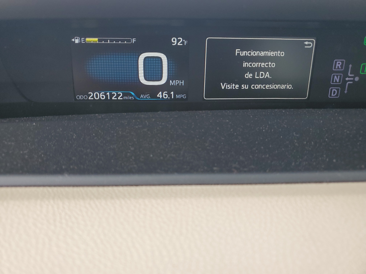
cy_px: 137
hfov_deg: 67.3
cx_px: 183
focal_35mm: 26
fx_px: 275
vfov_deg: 53.1
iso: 52
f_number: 1.5
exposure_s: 1/120
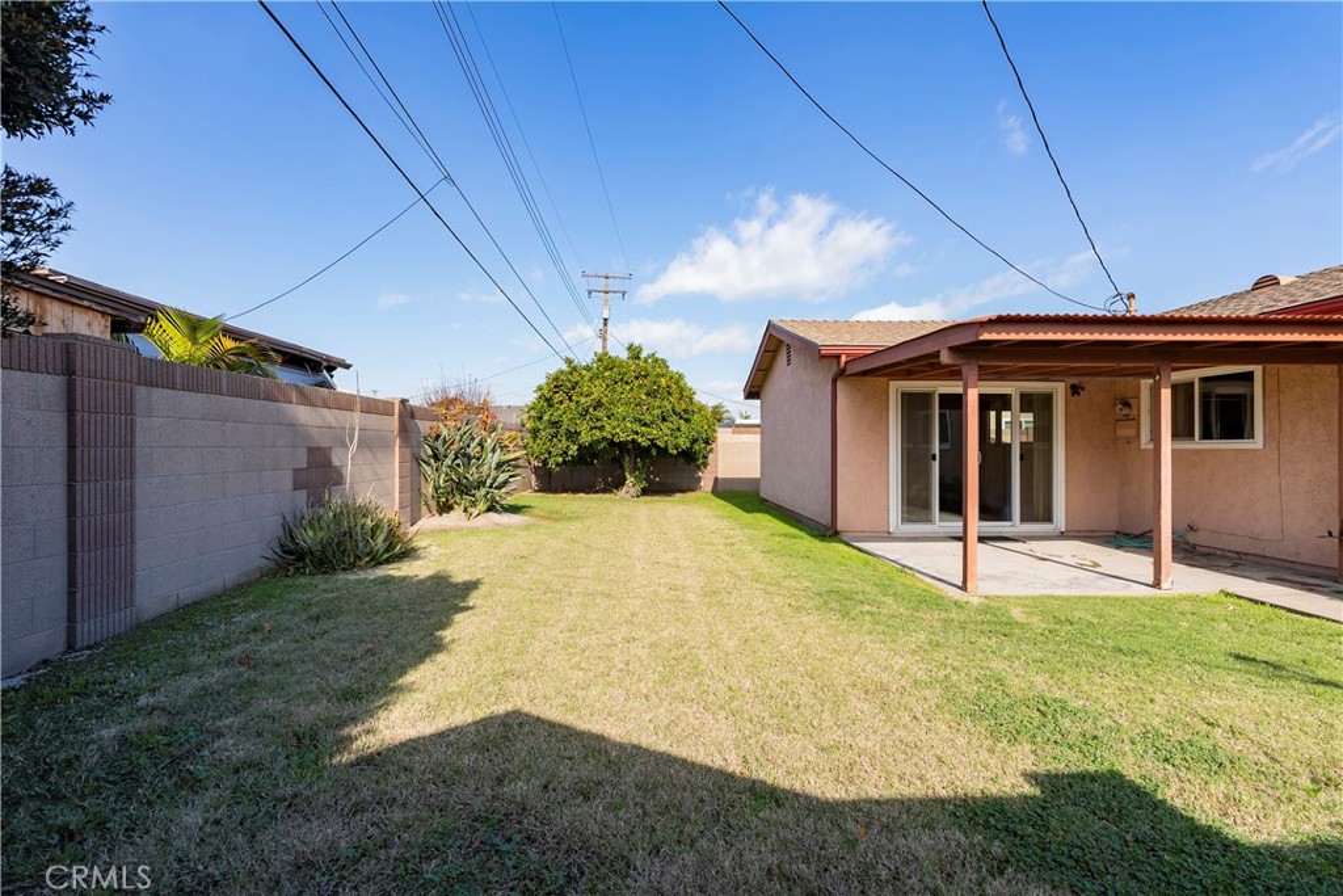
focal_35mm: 16
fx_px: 597
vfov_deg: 73.8
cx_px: 672
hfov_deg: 96.7
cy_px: 448
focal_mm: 16
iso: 100
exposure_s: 1/125
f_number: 6.3
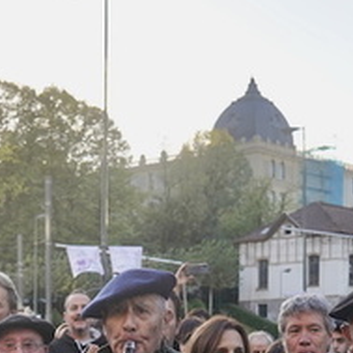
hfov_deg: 17.2
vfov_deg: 16.4
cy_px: 441
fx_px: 1165
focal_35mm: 101
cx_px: 120
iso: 500
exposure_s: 1/1000
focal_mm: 24
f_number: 4
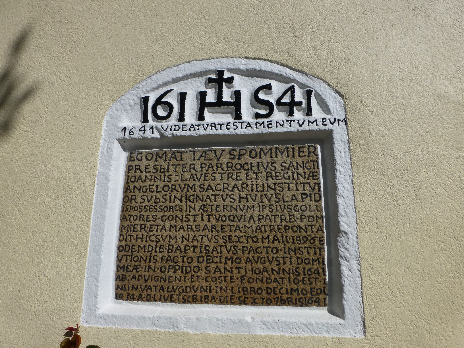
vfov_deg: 54.9
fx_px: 335
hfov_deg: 69.4
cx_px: 232
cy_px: 174
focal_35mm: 25
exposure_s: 1/1600
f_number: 5
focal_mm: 4.3
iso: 100
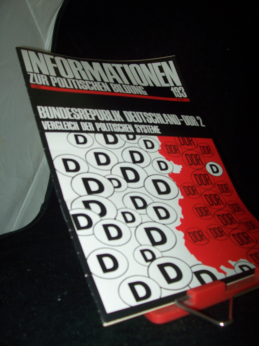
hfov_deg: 41.8
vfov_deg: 54.0
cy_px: 173
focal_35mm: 34
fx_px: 339
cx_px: 130
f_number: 2.7
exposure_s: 1/60
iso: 80
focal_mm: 5.6
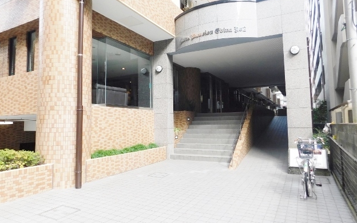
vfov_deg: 49.2
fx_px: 243
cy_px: 103
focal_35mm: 25
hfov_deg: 72.5
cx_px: 176
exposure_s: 1/200
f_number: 3
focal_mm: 4
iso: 125
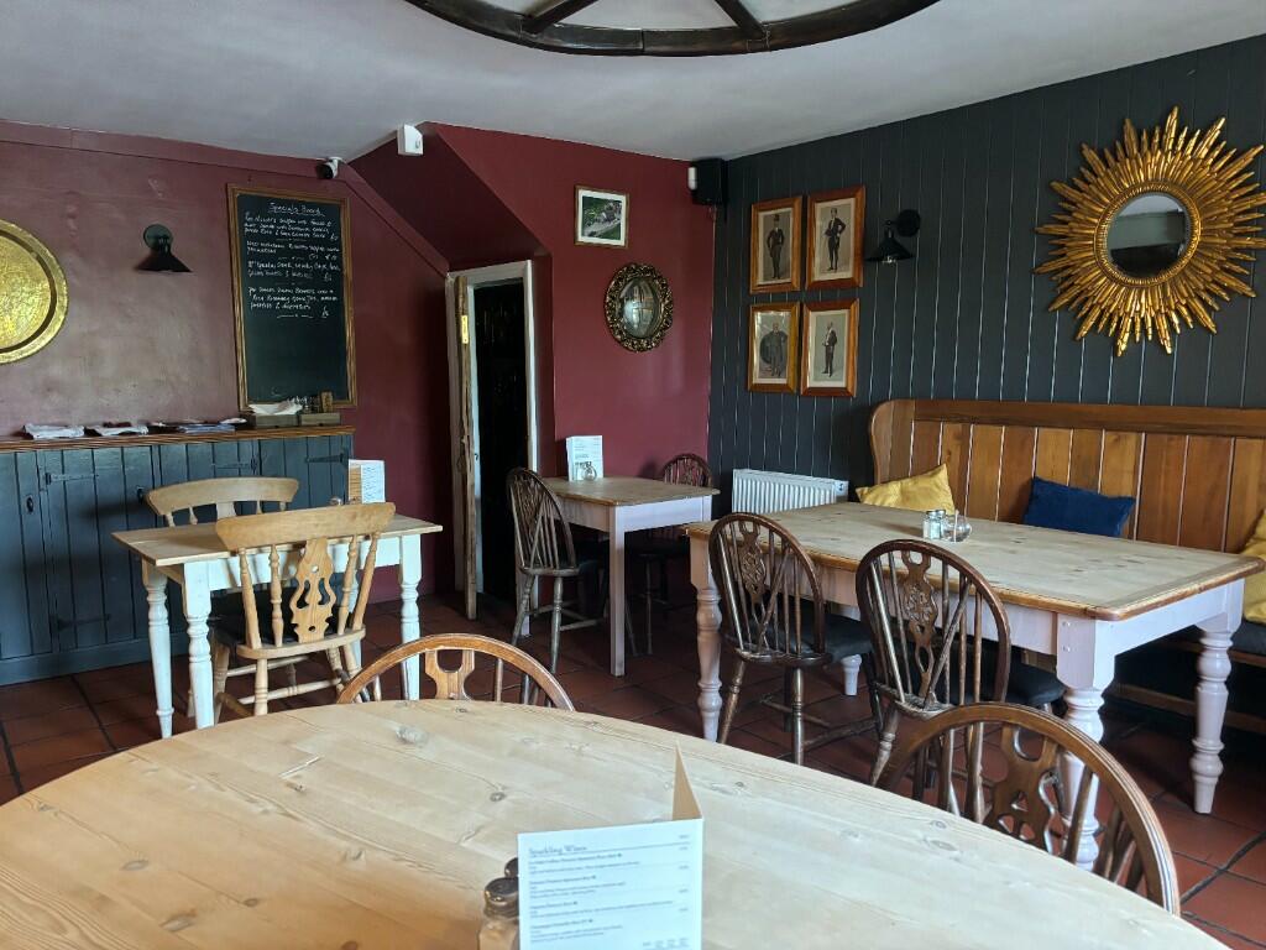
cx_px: 633
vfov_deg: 53.1
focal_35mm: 26
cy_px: 475
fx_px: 951
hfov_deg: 67.3
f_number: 1.6
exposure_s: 1/50
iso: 500
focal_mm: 5.96
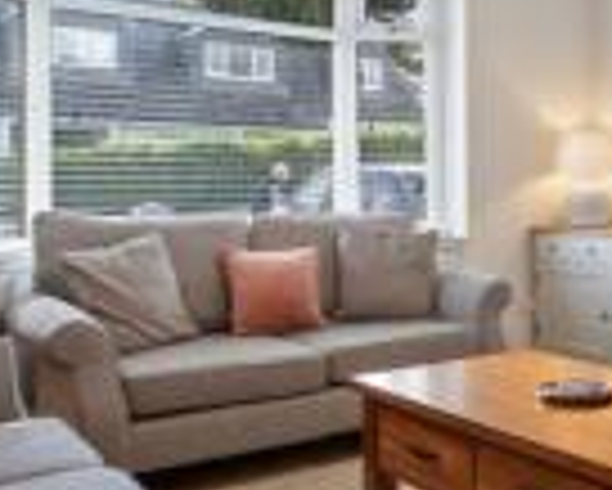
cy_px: 232
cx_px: 598
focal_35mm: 46
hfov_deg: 36.6
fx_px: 834
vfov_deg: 32.8
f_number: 8
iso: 640
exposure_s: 1/13
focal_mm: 14
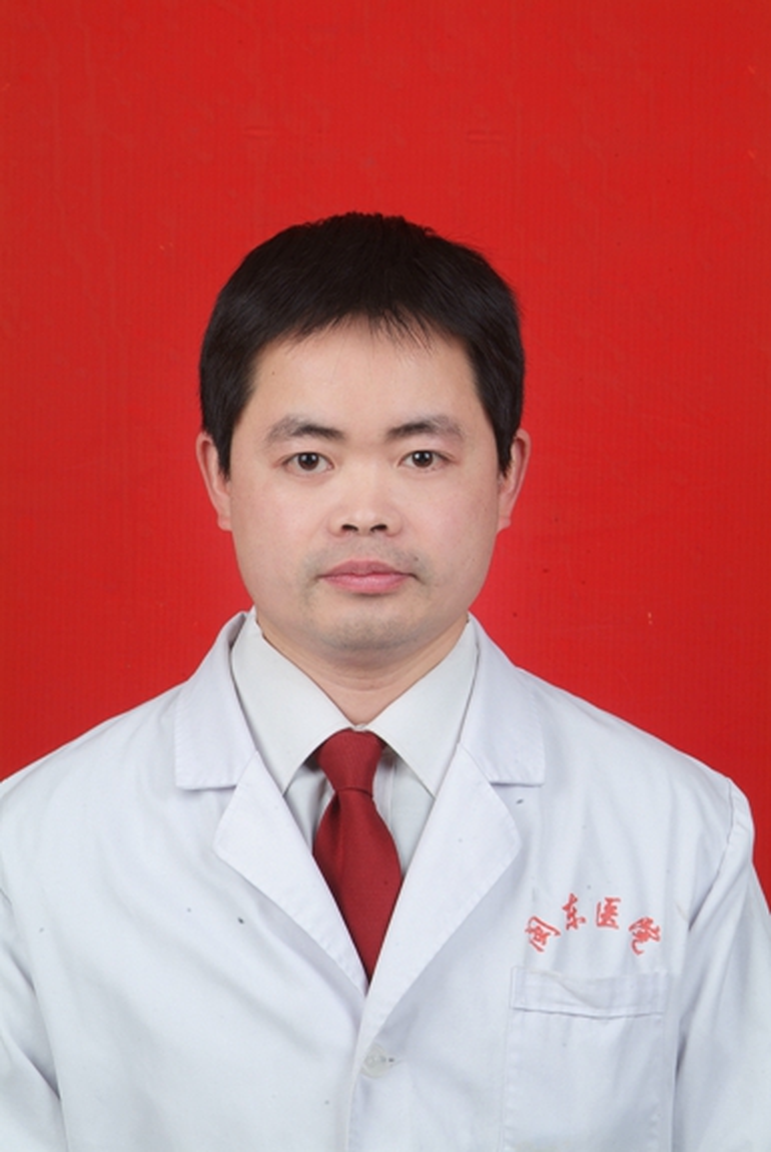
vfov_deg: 18.1
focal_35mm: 113
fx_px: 3619
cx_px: 386
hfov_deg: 12.2
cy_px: 576
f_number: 13
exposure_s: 1/90
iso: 100
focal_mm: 75
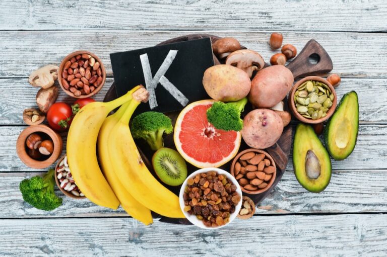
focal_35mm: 50
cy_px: 128
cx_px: 194
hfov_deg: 39.6
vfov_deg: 27.0
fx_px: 537
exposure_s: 1/100
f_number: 11
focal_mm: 50
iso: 125
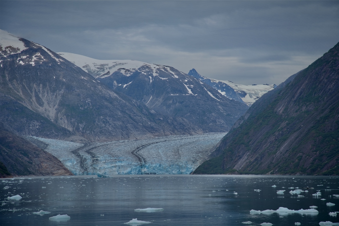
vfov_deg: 11.4
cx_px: 170
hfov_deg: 17.1
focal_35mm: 120
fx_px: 1130
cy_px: 113
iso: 100
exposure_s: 1/250
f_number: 8
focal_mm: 120
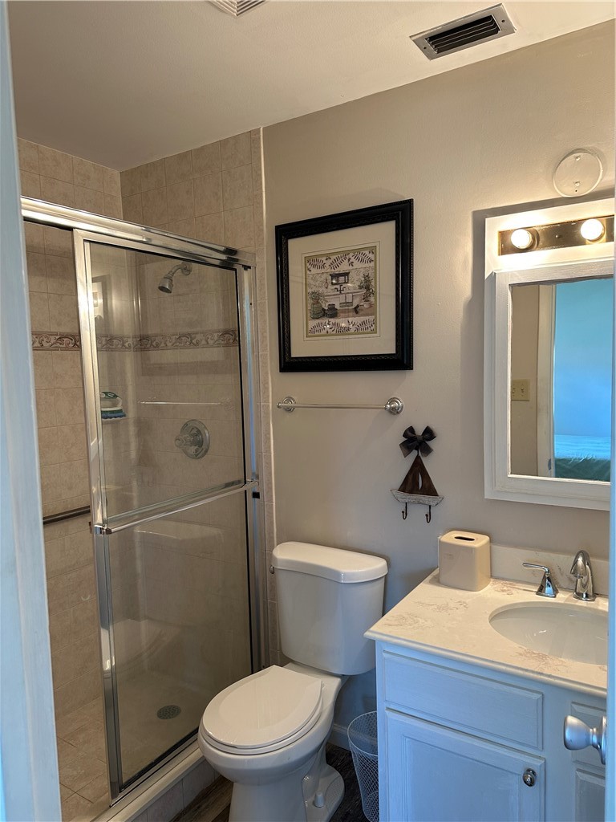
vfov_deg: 71.6
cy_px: 411
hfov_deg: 56.8
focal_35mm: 24
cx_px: 308
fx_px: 569
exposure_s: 1/60
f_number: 1.78
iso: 125
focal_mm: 6.86
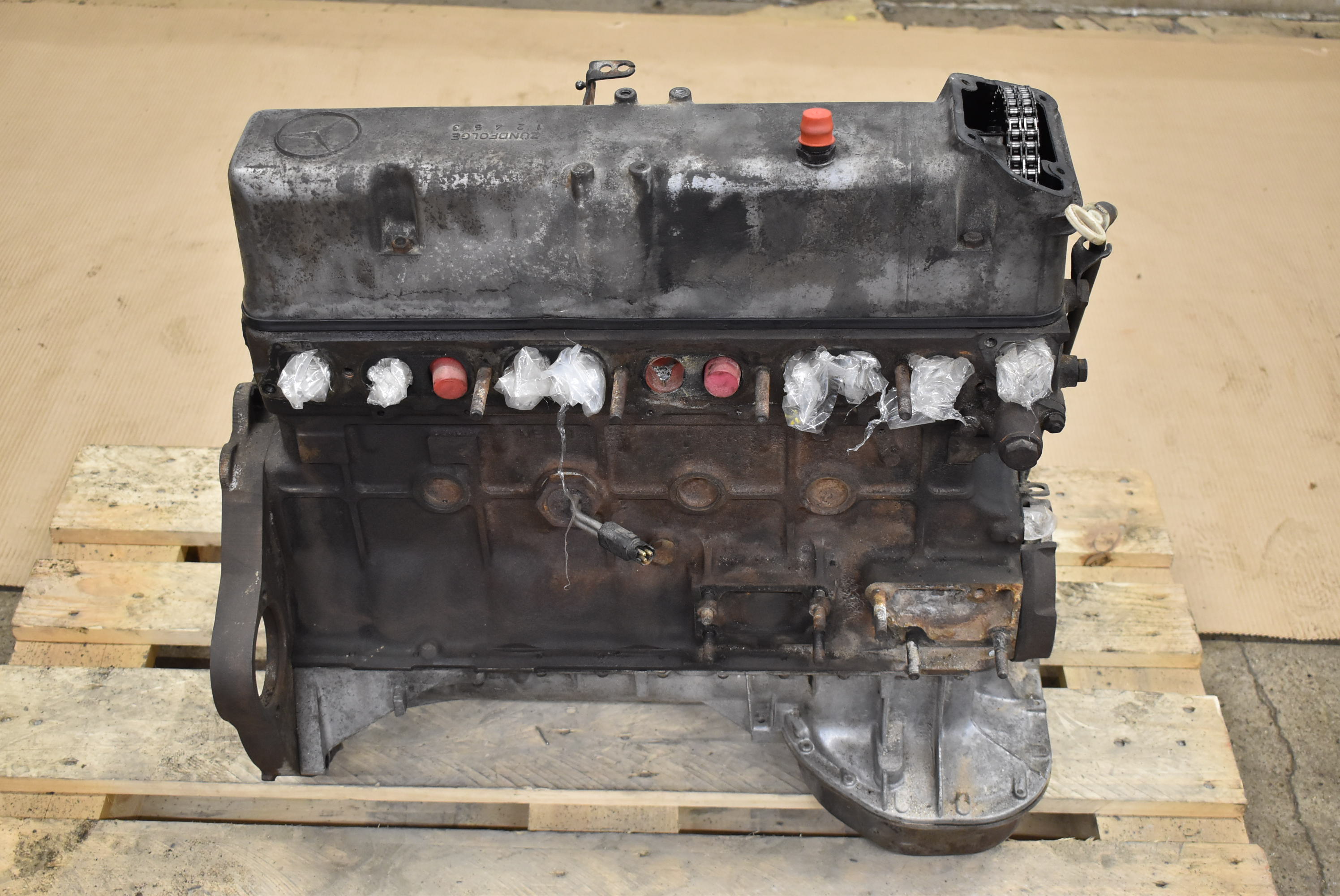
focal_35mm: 46
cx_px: 670
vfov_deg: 29.0
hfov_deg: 42.3
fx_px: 1732
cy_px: 448
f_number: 5
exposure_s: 1/80
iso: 2000
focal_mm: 31
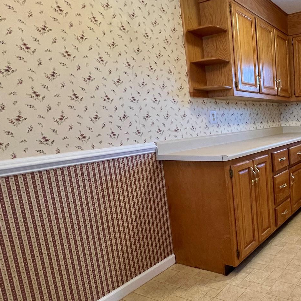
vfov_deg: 62.8
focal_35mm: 25
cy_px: 163
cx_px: 288
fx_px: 246
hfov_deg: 52.5
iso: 250
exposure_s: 1/120
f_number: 1.8
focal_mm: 1.57
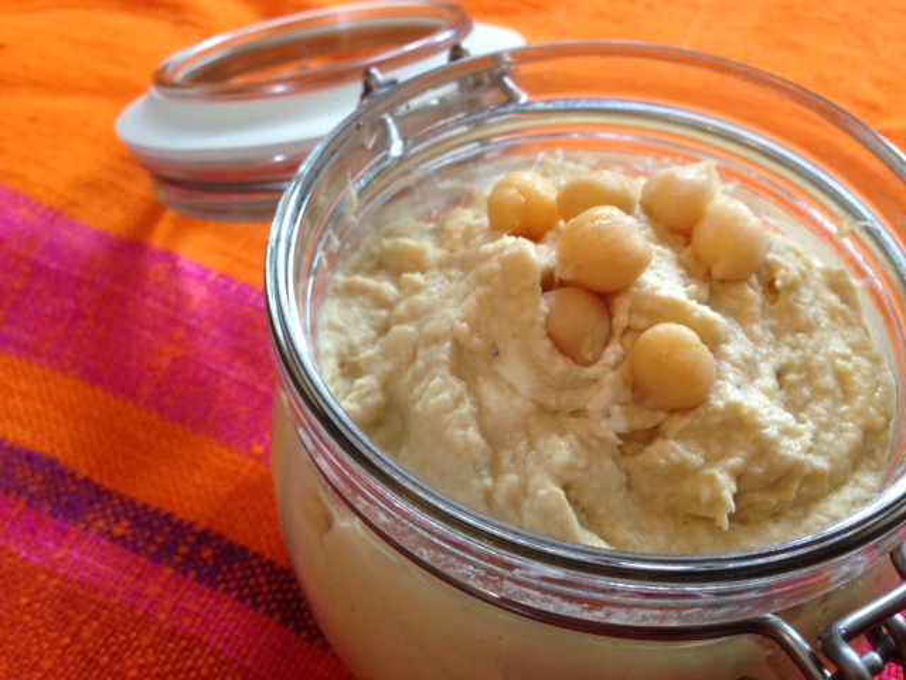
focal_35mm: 33
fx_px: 864
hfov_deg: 55.4
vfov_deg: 42.9
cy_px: 340
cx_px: 453
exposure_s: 1/20
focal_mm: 4.12
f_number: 2.4
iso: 100
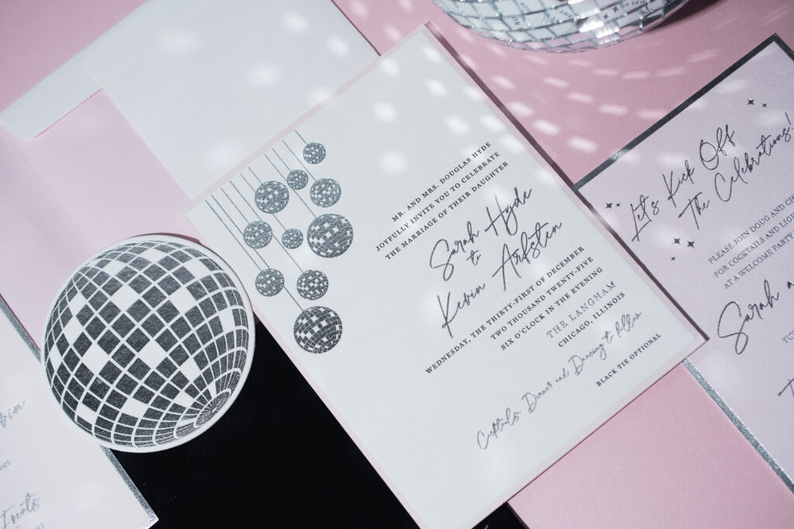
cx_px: 397
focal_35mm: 60
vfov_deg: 22.6
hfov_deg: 33.4
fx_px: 1323
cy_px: 264
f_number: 4.5
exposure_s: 1/250
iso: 100
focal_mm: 40
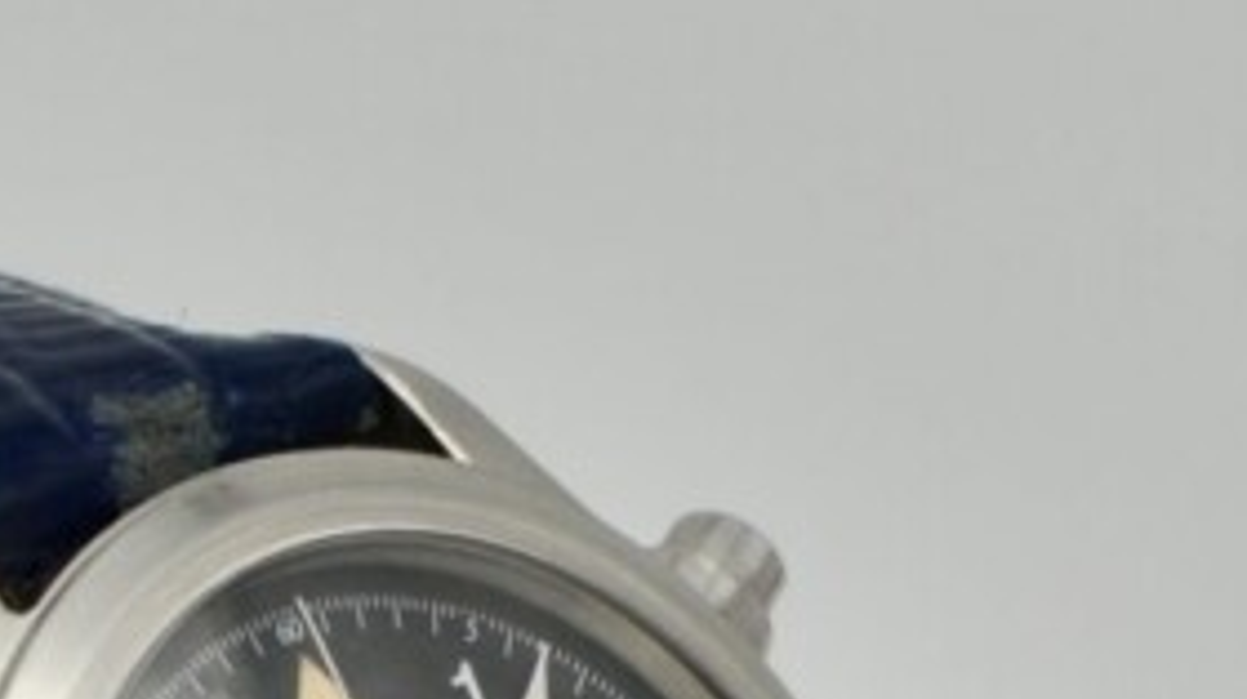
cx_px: 183
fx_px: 9073
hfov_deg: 7.8
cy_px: 1376
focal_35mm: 275
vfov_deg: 4.4
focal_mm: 35
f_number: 6.3
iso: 200
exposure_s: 1/160
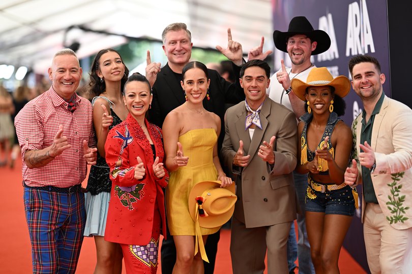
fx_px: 973
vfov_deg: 16.1
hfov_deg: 23.9
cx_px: 206
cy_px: 137
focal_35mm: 85
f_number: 1.6
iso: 200
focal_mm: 85
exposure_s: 1/1000
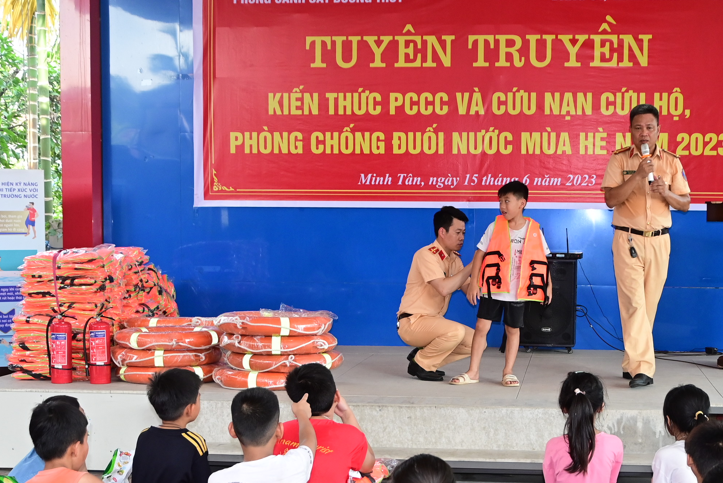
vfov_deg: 21.9
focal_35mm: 62
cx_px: 449
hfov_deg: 32.2
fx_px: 1246
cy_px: 316
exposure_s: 1/200
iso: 800
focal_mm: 28
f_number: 4.5
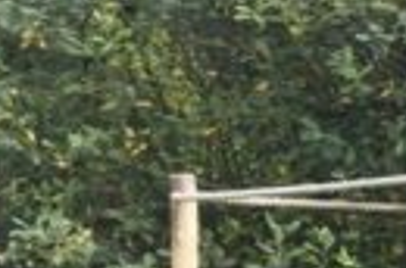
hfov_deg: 11.5
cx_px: 956
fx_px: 1676
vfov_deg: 9.1
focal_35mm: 149
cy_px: 196
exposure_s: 1/347
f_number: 2.2
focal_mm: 4.15
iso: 32
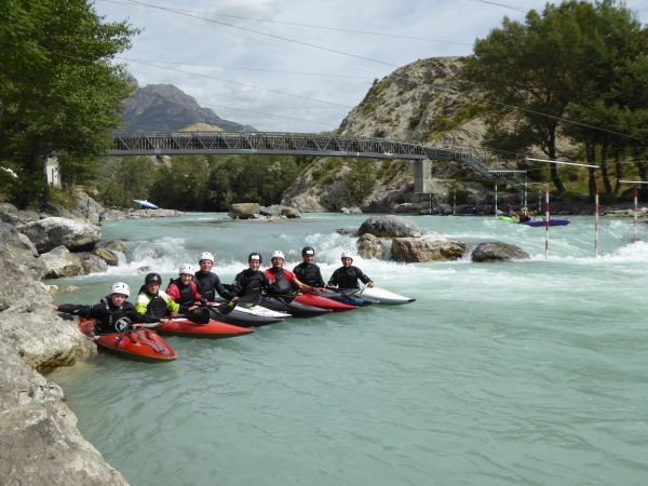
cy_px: 243
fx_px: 636
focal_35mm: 34
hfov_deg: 54.0
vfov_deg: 41.8
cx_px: 324
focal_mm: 5.8
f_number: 3.6
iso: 100
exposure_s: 1/1300
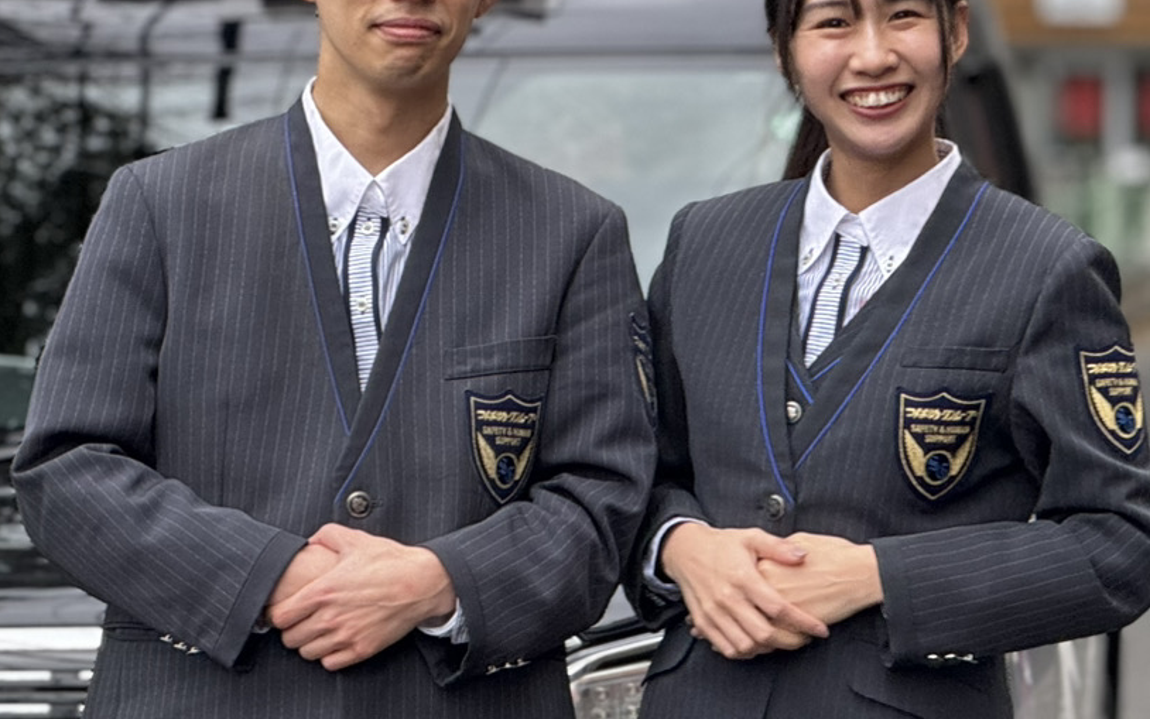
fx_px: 7836
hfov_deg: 8.4
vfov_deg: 5.3
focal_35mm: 250
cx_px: 483
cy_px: 278
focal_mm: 15.66
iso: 200
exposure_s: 1/99
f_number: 2.8
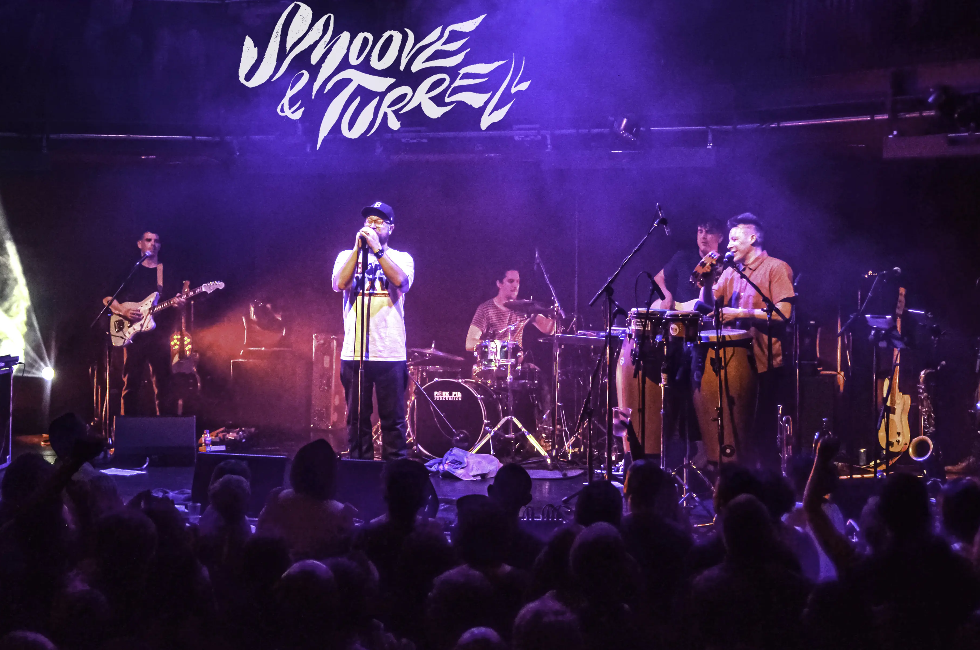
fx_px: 1712
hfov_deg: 31.9
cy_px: 261
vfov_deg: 21.4
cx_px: 387
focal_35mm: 63
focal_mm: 32
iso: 1600
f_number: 2.8
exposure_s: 1/250
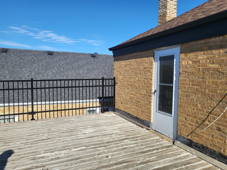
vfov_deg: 53.1
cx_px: 114
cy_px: 85
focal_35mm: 26
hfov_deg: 67.3
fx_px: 170
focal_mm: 4.25
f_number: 1.8
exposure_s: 1/3126
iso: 50
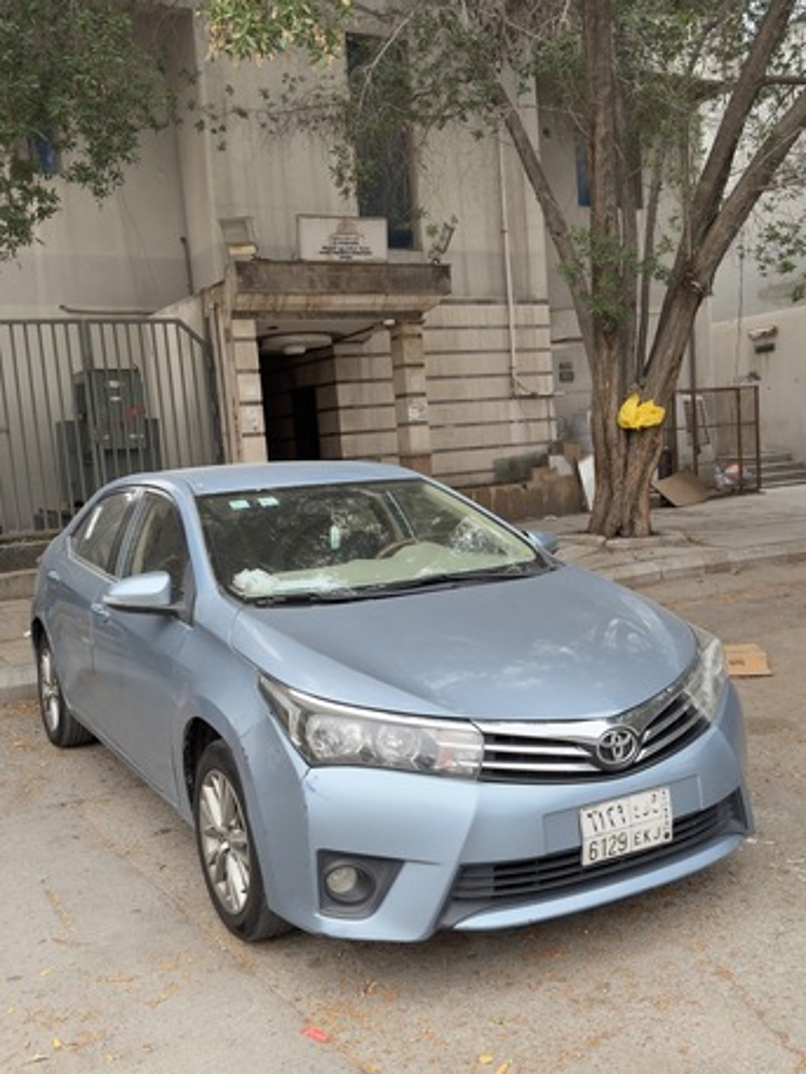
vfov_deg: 52.6
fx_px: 1086
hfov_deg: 40.7
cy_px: 537
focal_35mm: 35
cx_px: 403
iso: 100
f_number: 1.78
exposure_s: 1/378
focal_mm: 6.76
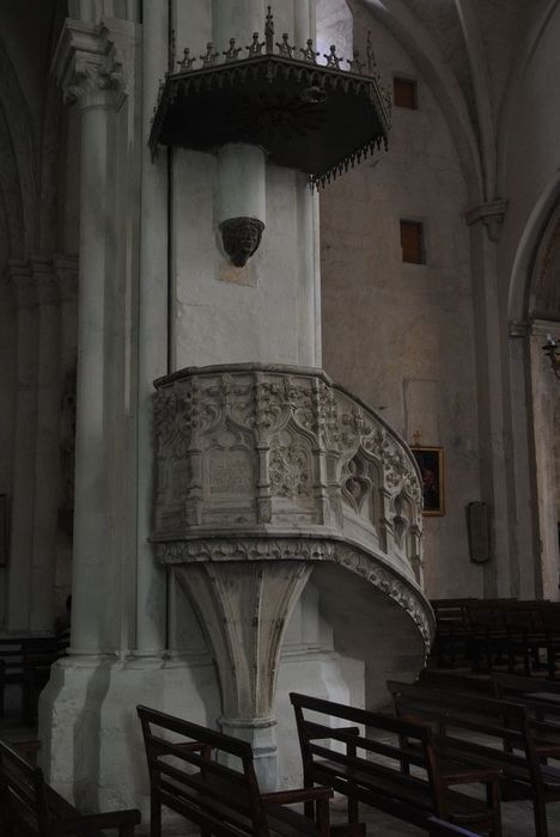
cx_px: 280
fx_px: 978
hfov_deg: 32.0
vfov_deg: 46.4
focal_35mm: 42
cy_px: 418
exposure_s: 1/2.5
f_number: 6.3
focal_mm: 28
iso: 400
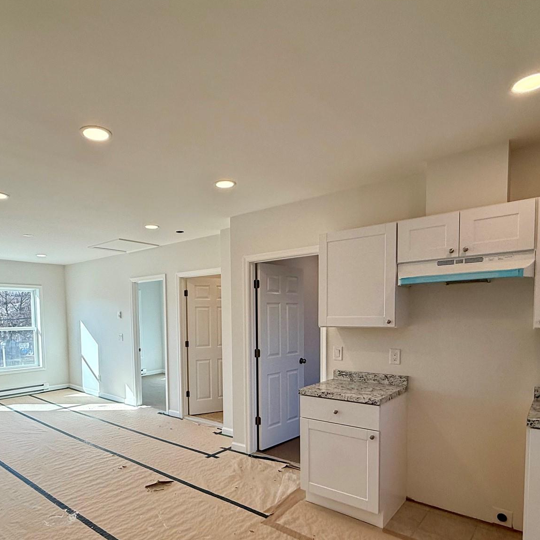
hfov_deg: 69.1
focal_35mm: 22
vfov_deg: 68.5
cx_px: 222
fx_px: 388
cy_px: 338
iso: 64
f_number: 2.2
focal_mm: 2.22
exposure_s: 1/324
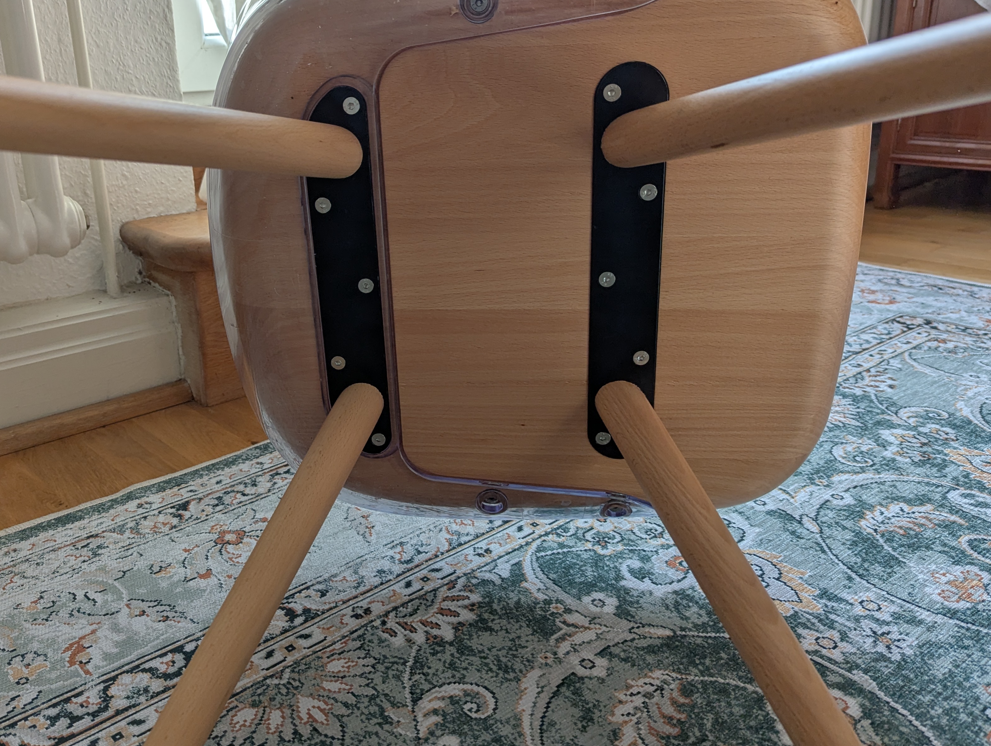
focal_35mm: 31
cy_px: 343
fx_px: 889
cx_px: 401
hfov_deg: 57.9
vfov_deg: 45.5
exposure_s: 1/322
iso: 46
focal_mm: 6.81
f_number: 1.85
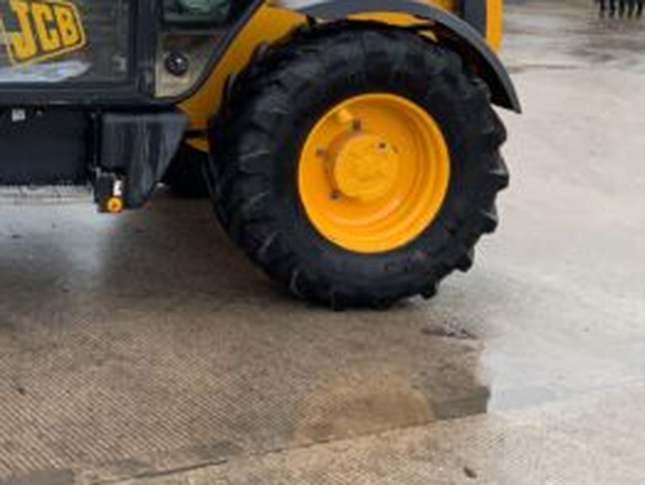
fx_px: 1324
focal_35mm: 71
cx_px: -7
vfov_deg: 19.9
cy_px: -45
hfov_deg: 25.9
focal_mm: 3
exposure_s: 1/556
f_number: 1.8
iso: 16
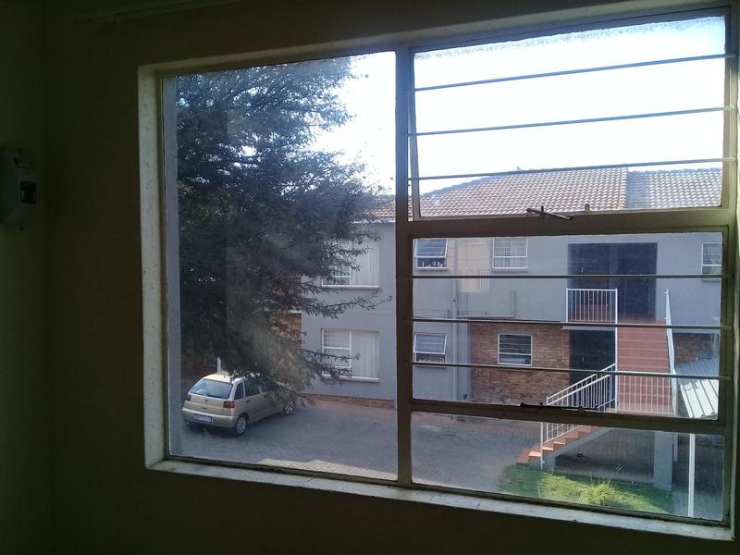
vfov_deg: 45.4
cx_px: 370
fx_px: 663
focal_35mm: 31
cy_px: 278
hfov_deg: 58.4
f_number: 2.2
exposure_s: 1/344
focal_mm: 3.3
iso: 50
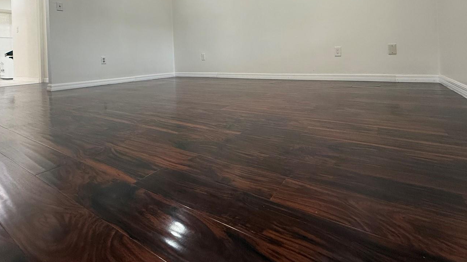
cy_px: 57
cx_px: 240
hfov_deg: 89.5
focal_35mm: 19
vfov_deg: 54.7
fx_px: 235
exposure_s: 1/120
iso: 320
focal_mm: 2.22
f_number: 2.2
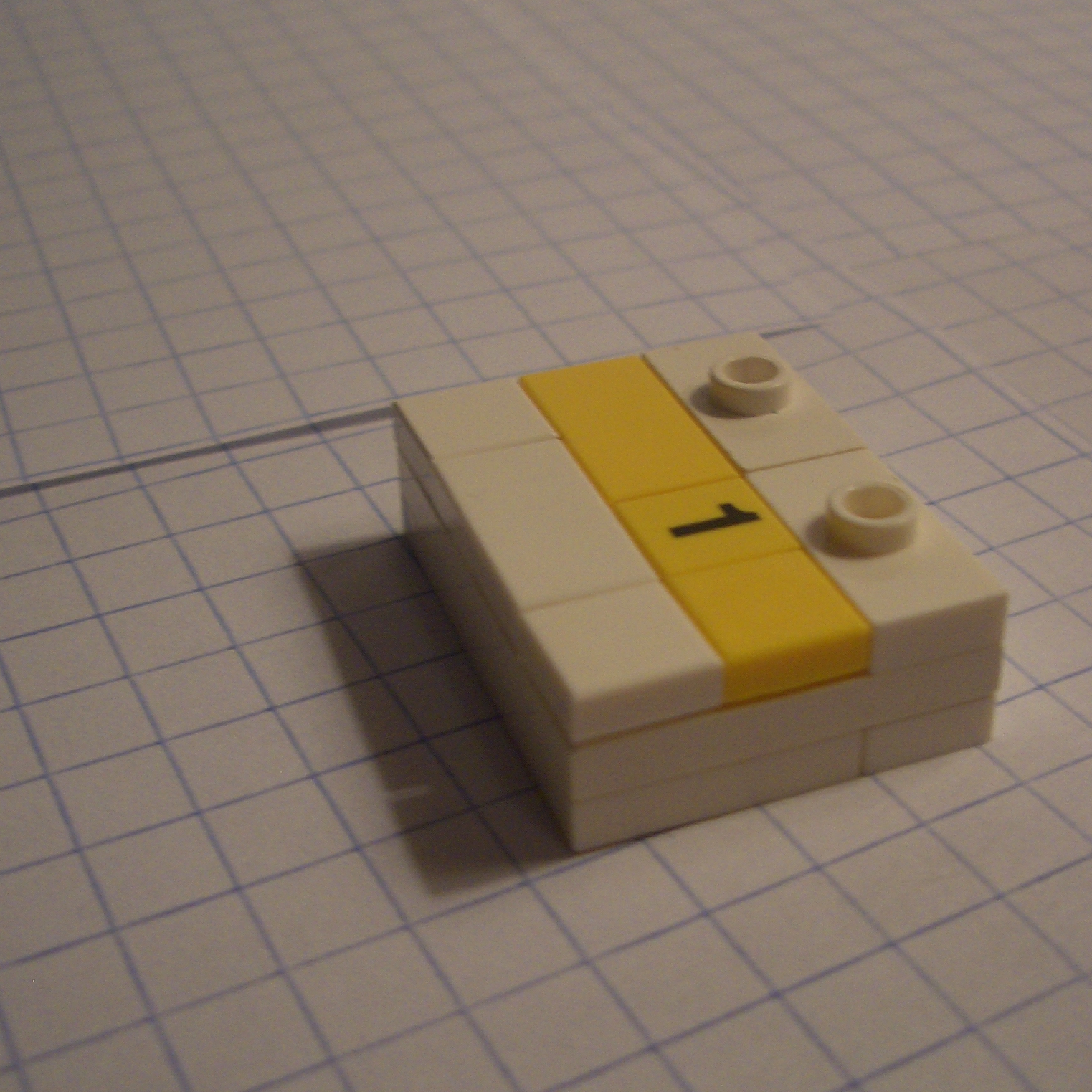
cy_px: 525
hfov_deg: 32.7
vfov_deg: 32.8
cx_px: 661
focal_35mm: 52
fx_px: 1856
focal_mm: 5.8
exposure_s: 1/25
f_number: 2.6
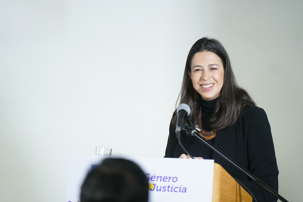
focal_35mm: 180
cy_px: 101
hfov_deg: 11.4
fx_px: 1515
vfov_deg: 7.6
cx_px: 152
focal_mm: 180
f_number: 2.8
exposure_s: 1/320
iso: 2500
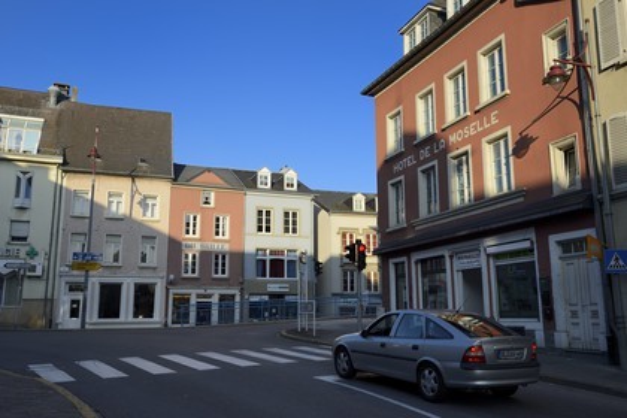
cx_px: 314
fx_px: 557
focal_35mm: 32
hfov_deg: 58.7
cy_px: 209
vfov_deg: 41.1
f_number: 20
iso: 200
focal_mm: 32
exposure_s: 1/80
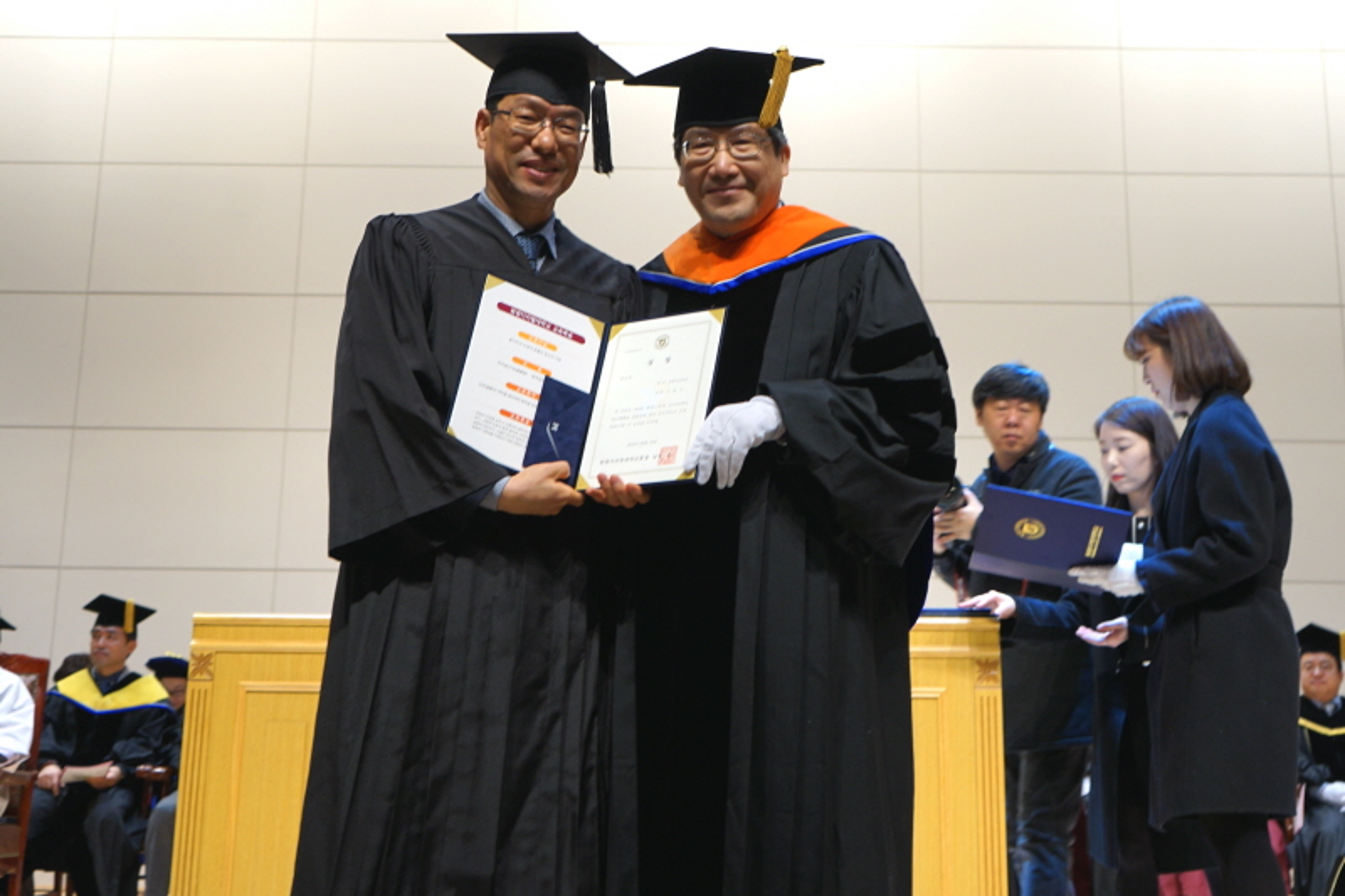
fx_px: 1345
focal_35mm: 36
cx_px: 672
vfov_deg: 36.9
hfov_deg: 53.1
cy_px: 448
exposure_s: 1/60
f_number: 4
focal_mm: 36
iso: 200
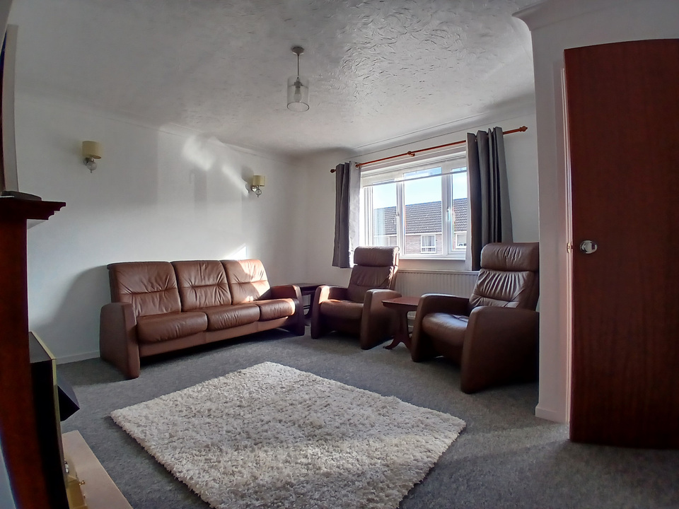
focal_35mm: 17
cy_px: 254
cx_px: 340
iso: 50
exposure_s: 1/50
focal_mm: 1.4
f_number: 2.2
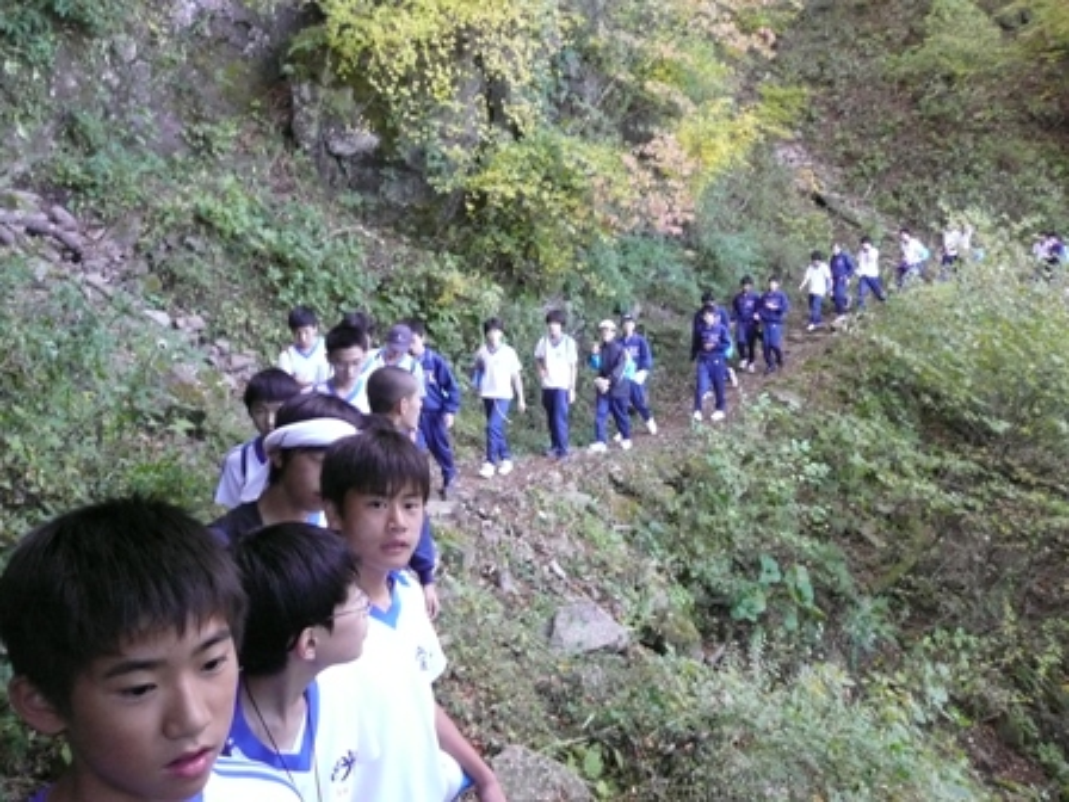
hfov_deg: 56.8
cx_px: 534
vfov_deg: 44.2
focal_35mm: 32
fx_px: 988
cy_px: 401
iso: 400
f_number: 3.5
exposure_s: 1/50
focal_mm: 5.2
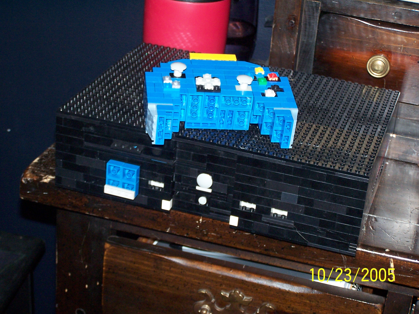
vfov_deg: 19.6
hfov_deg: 26.0
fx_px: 908
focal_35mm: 75
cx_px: 210
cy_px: 157
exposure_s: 1/60
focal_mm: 12.4
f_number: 3.2
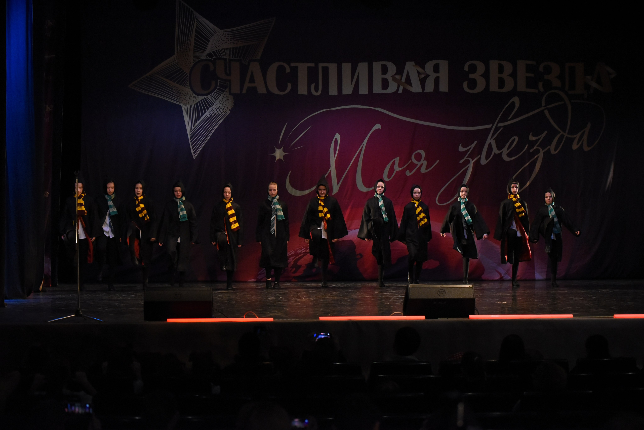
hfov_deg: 28.8
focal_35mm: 70
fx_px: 1253
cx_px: 322
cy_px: 215
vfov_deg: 19.5
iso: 5000
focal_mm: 70
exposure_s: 1/800
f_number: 3.2
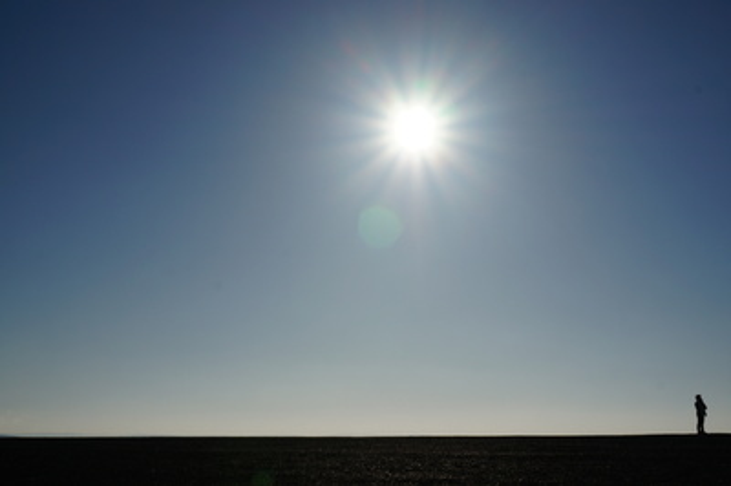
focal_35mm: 52
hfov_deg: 37.9
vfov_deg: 25.7
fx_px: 1065
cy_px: 243
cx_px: 366
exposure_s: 1/1000
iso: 100
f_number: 13
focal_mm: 35
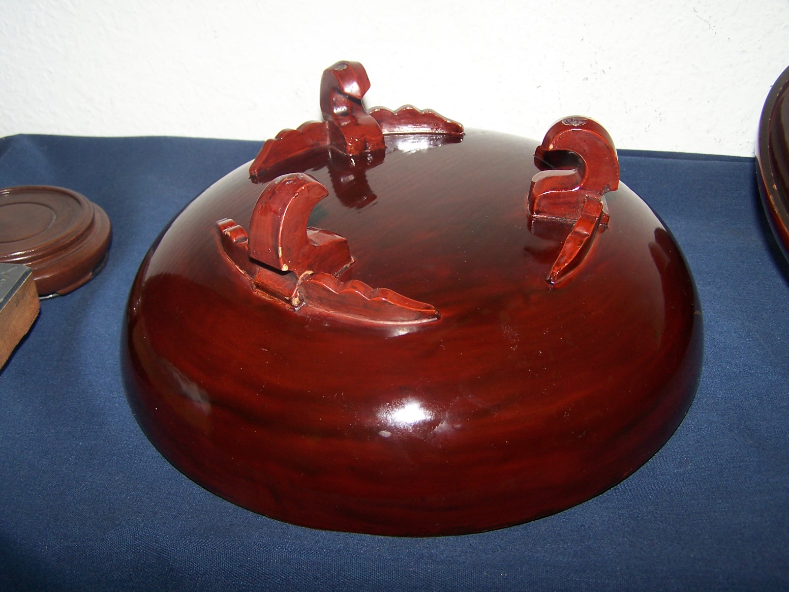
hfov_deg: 49.0
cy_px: 296
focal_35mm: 38
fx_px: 866
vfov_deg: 37.7
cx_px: 394
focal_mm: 6.3
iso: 80
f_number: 2.8
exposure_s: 1/60
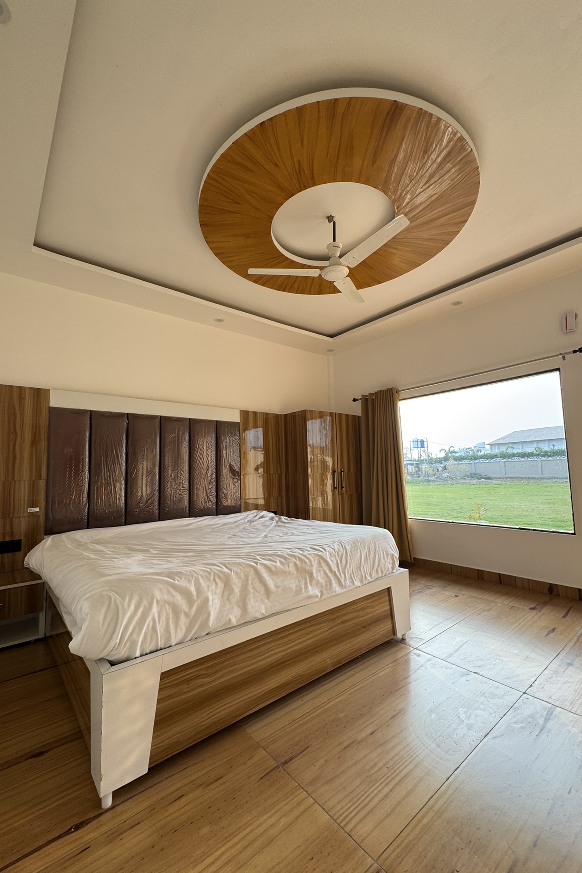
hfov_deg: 77.3
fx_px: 364
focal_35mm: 15
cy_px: 436
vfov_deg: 100.4
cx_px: 286
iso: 50
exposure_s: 1/99
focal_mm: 2.22
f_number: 2.2
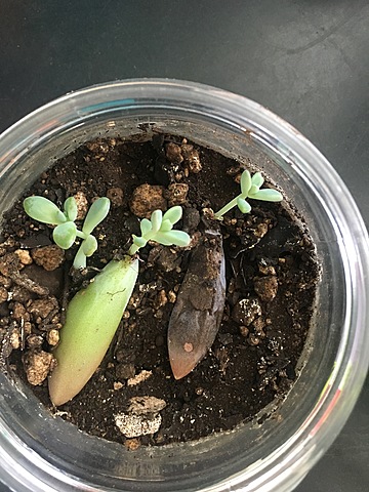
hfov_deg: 48.2
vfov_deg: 61.7
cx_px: 184
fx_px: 412
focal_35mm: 29
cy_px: 246
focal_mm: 4.15
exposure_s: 1/20
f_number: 2.2
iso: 200
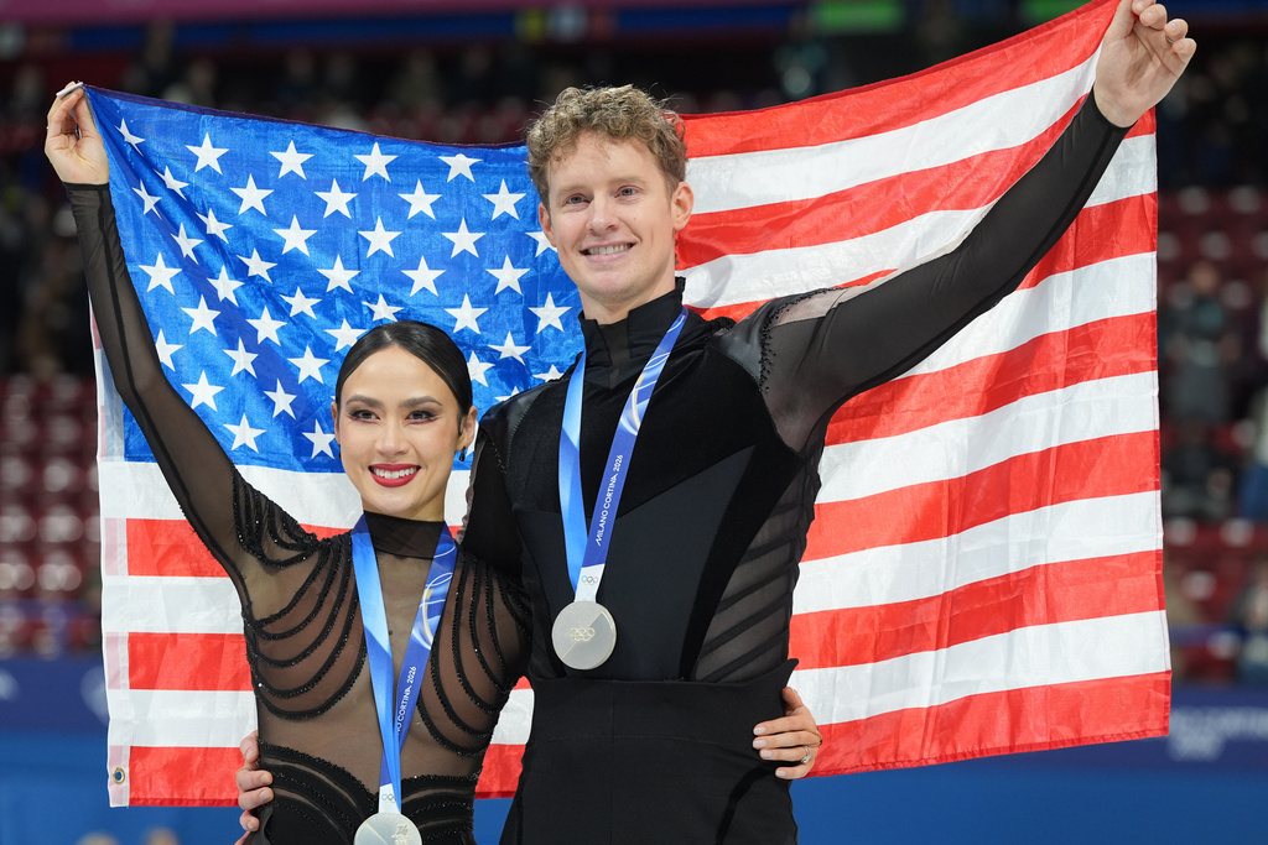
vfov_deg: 9.5
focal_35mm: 144
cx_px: 634
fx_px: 5072
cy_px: 422
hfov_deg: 14.2
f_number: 4
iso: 2000
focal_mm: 144
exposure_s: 1/640
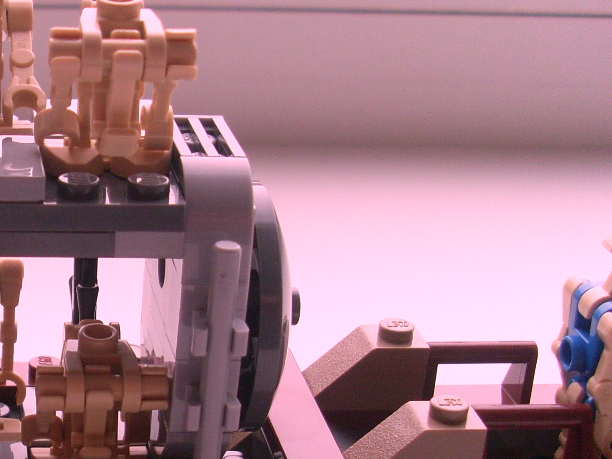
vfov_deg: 17.7
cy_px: 346
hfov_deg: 22.5
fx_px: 1468
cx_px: -28
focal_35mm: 83
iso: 100
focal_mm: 6.3
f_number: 3
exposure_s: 1/45
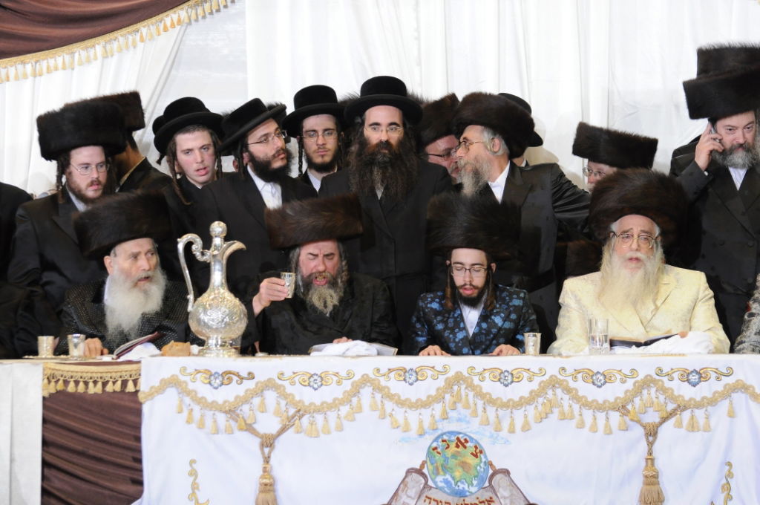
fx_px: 3163
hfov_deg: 13.7
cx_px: 380
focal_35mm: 150
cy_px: 252
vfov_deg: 9.1
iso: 1000
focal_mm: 100
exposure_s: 1/125
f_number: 5
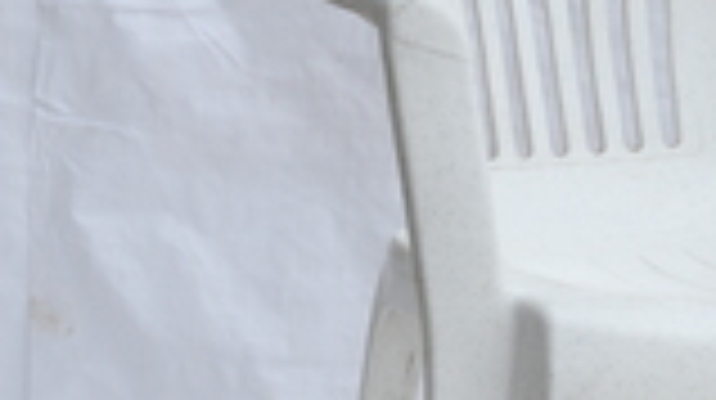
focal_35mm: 188
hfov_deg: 11.4
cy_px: 294
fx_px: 3565
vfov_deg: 6.4
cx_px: 721
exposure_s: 1/125
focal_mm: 38
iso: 100
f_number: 11
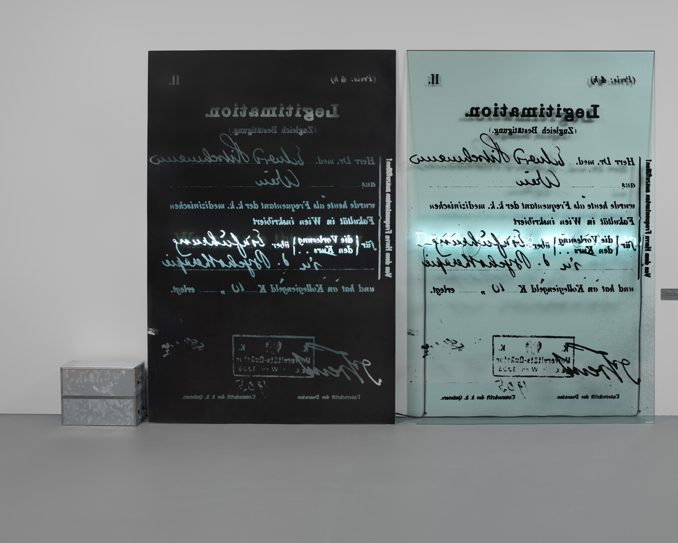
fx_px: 743
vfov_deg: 40.1
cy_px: 242
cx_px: 393
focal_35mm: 37
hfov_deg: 48.9
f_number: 8
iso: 64
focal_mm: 50
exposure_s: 1/3.33
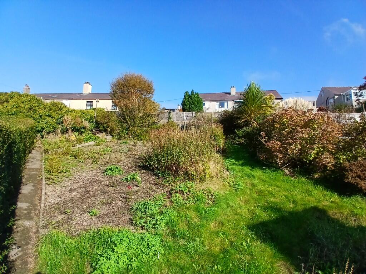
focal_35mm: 17
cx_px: 183
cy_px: 137
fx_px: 180
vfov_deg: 74.7
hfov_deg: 91.0
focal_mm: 1.4
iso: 50
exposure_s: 1/833
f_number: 2.2
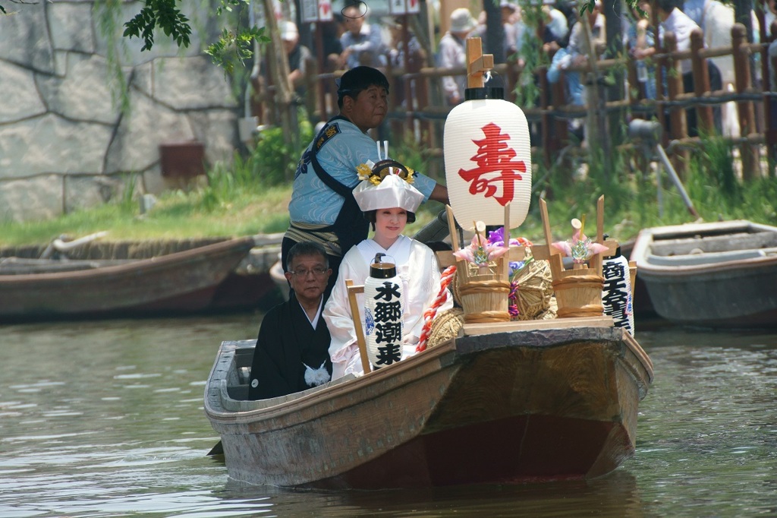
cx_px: 388
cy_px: 259
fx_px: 12945
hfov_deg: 3.4
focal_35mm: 600
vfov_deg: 2.3
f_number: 8
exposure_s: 1/500
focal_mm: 400
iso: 320
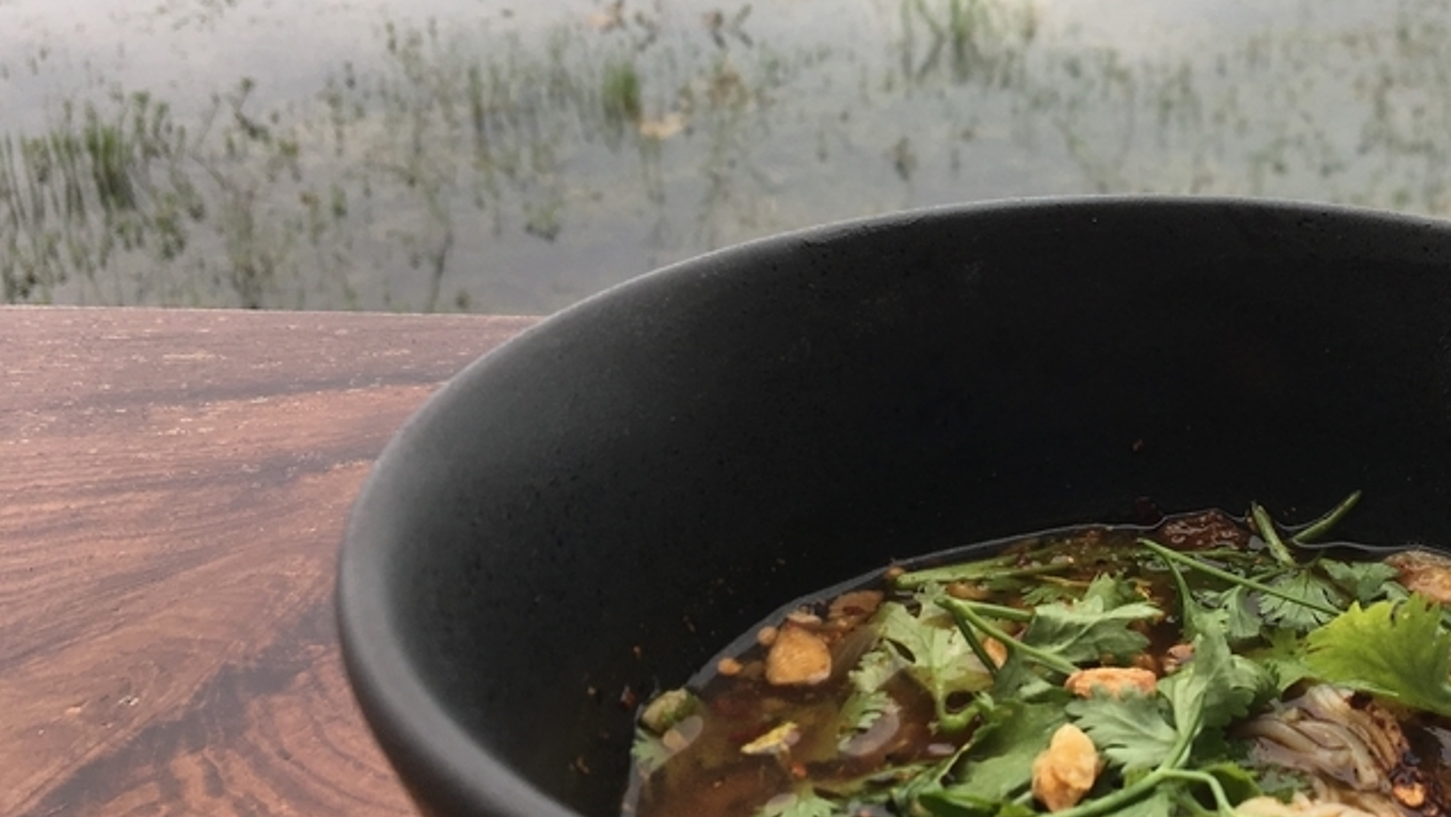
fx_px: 1963
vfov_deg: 23.5
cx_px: 1153
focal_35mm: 51
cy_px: 339
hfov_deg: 39.1
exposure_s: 1/366
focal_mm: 4.15
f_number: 2.2
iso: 25
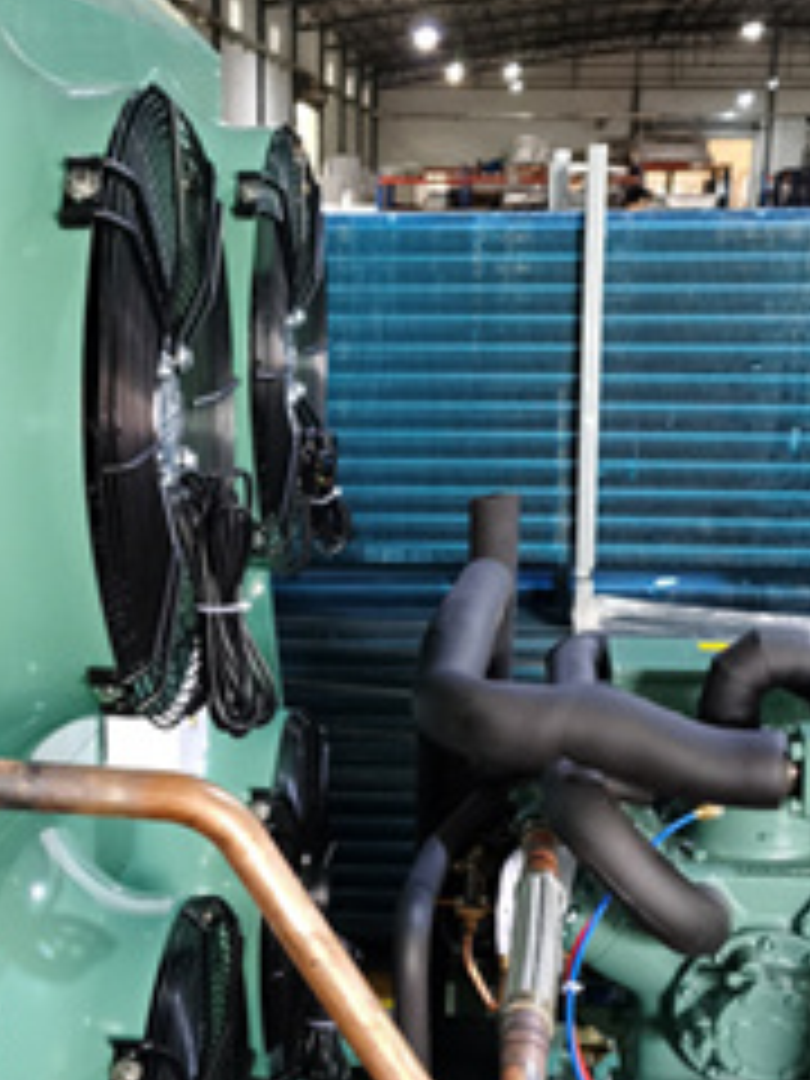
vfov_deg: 31.5
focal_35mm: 60
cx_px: 310
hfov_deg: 24.4
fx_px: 1872
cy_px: 830
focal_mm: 5.56
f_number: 1.6
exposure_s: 1/33.3
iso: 400
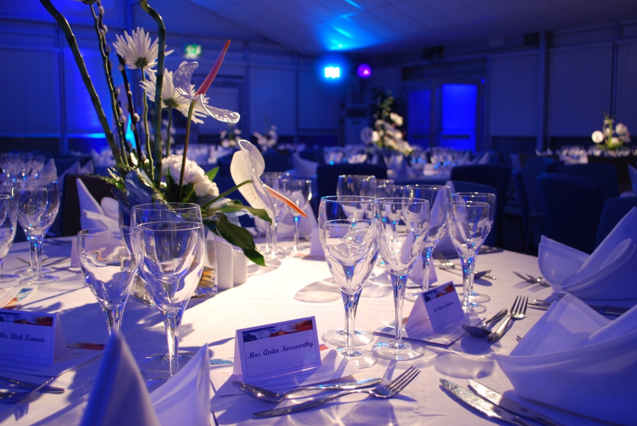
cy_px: 213
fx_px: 638
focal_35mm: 36
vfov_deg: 37.0
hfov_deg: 53.1
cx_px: 318
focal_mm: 24
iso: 450
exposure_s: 1/30
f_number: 4.2
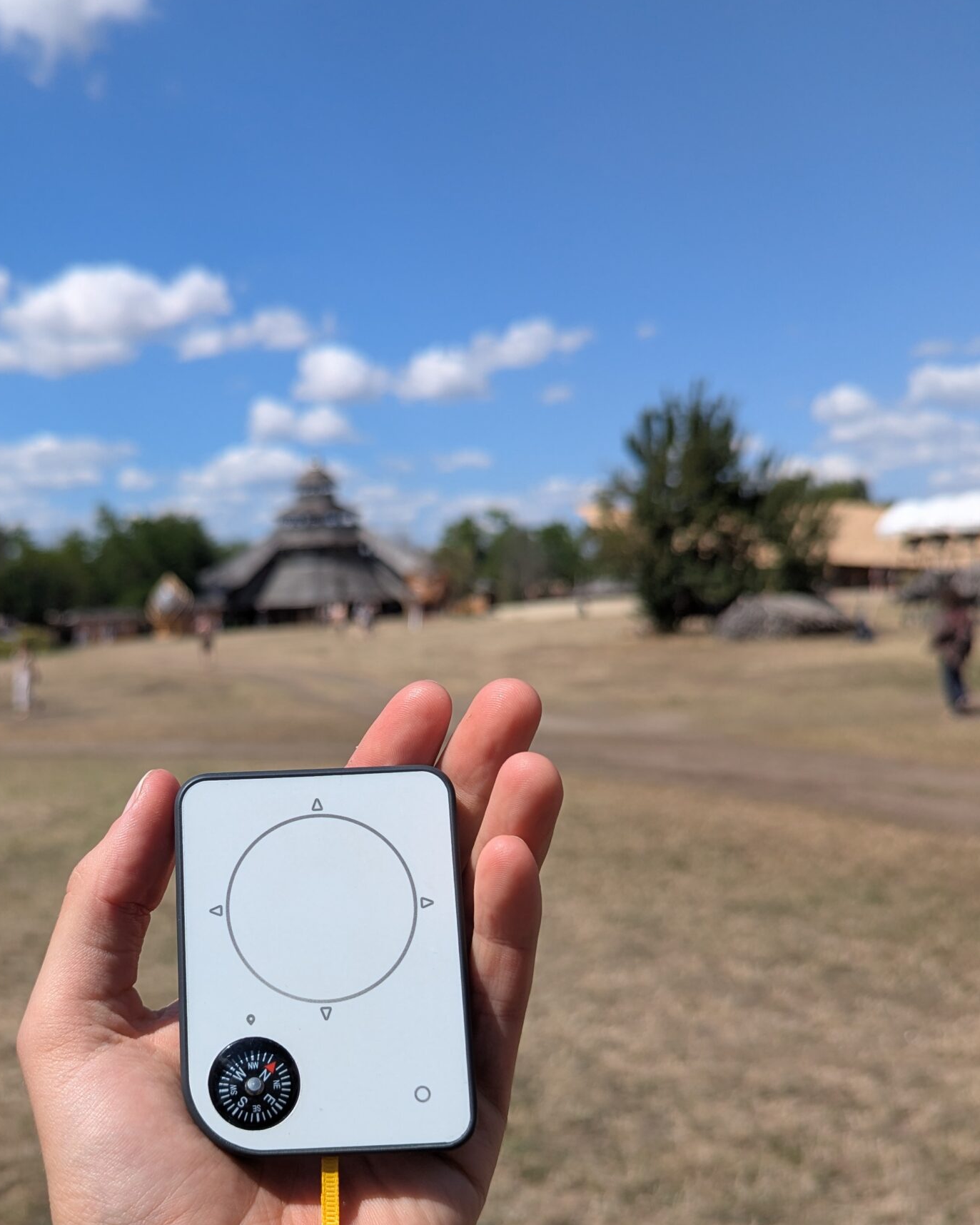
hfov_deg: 41.4
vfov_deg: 50.5
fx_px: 1269
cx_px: 293
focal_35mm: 35
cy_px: 827
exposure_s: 1/2976
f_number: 1.85
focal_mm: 6.81
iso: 45
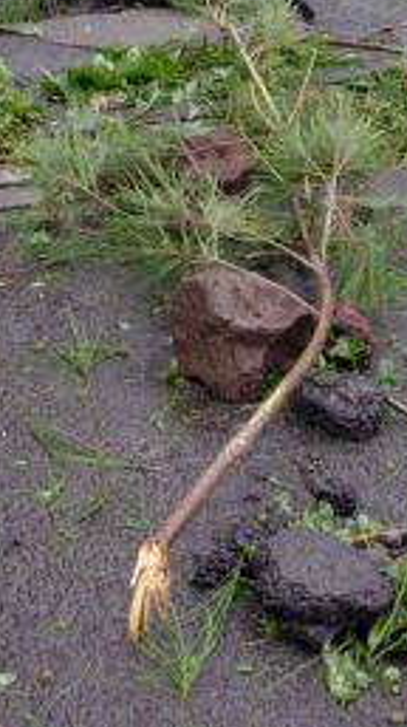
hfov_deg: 13.7
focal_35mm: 88
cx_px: 188
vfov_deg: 23.0
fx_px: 1693
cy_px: -34
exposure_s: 1/160
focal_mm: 24
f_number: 9
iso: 1000
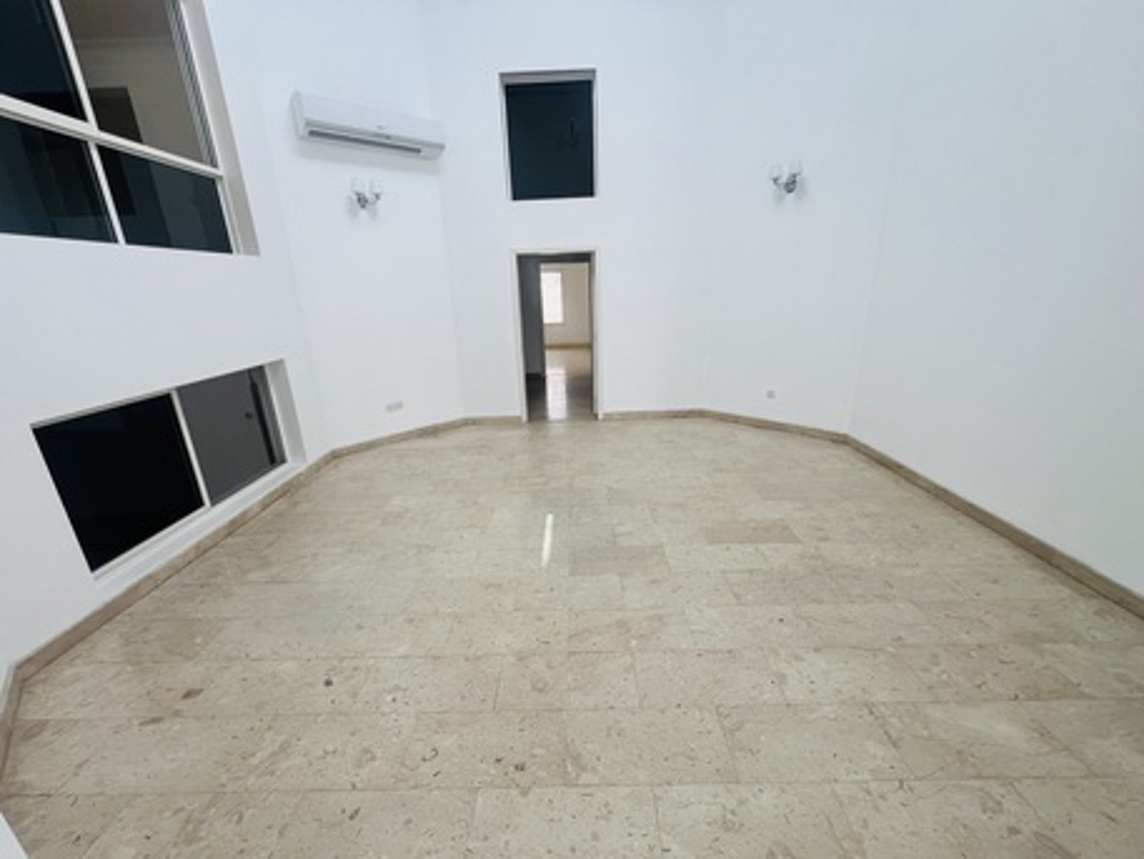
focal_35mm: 13
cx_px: 572
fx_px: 430
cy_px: 430
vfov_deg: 89.9
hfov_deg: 106.2
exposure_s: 1/99
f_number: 1.8
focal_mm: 1.57
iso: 40
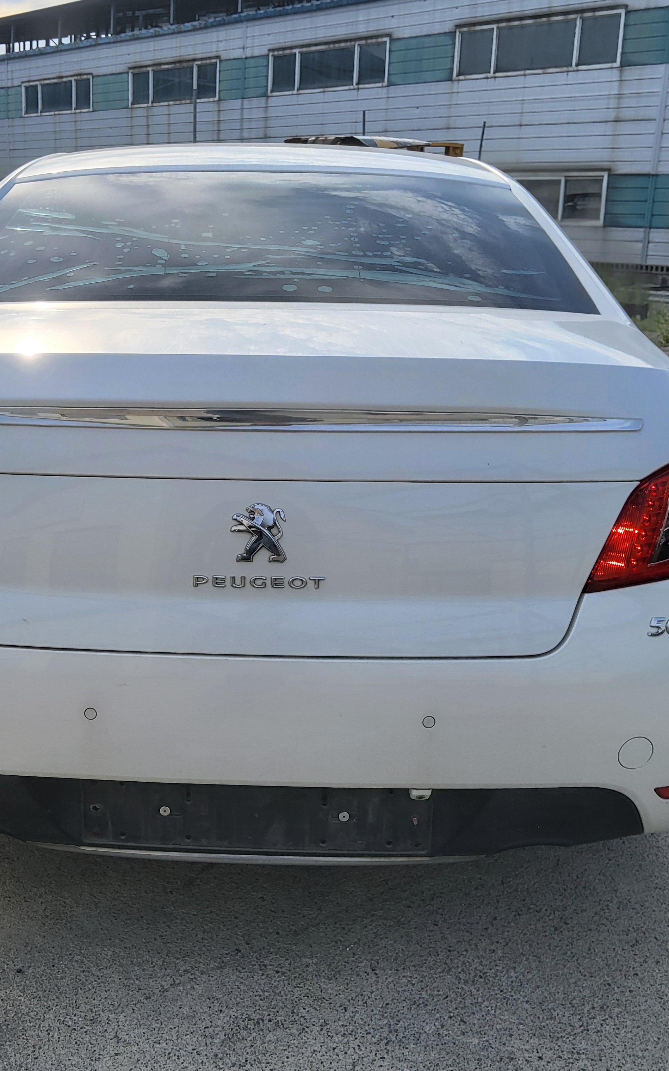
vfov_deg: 52.8
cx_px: 227
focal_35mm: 37
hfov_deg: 34.1
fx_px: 1080
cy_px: 536
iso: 12
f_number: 1.8
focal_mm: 3.98
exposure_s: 1/636
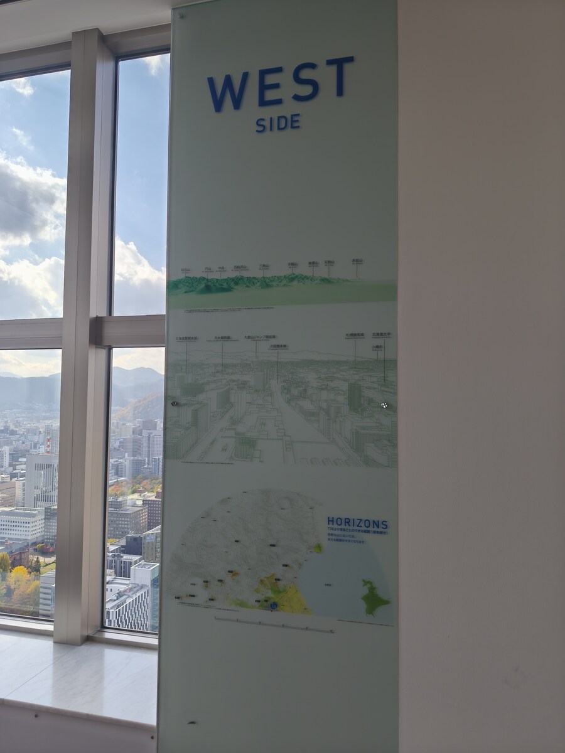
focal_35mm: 23
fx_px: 501
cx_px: 282
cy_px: 376
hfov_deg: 58.9
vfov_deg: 73.9
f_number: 1.65
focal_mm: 6.18
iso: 64
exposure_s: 1/120
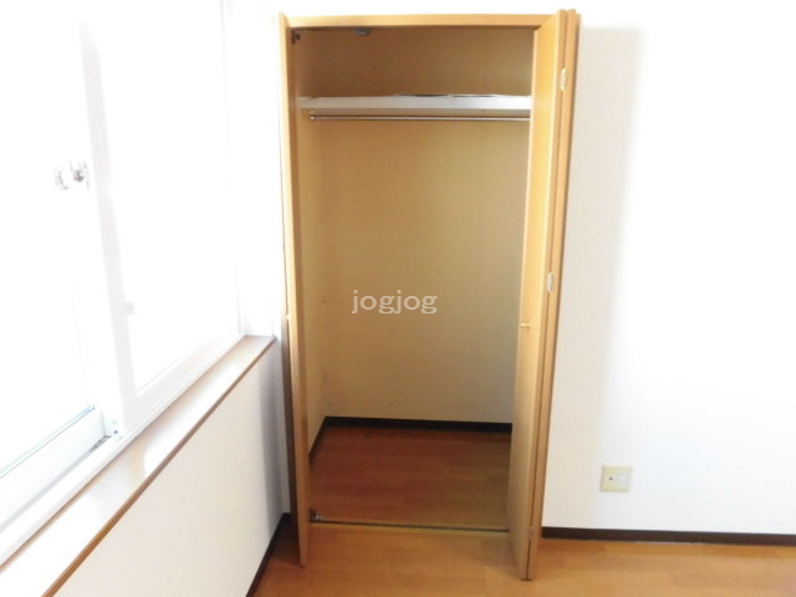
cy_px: 298
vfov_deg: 56.8
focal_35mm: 24
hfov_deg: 71.6
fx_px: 552
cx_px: 398
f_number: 3.1
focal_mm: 4.3
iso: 400
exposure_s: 1/25
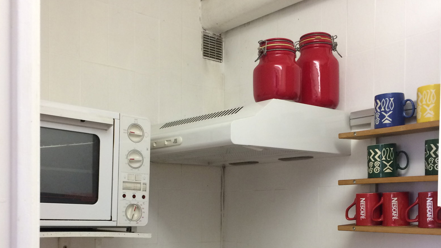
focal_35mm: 43
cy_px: 225
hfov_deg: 47.4
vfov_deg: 26.7
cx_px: 222
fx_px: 503
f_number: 2.2
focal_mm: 4.15
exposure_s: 1/33
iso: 80
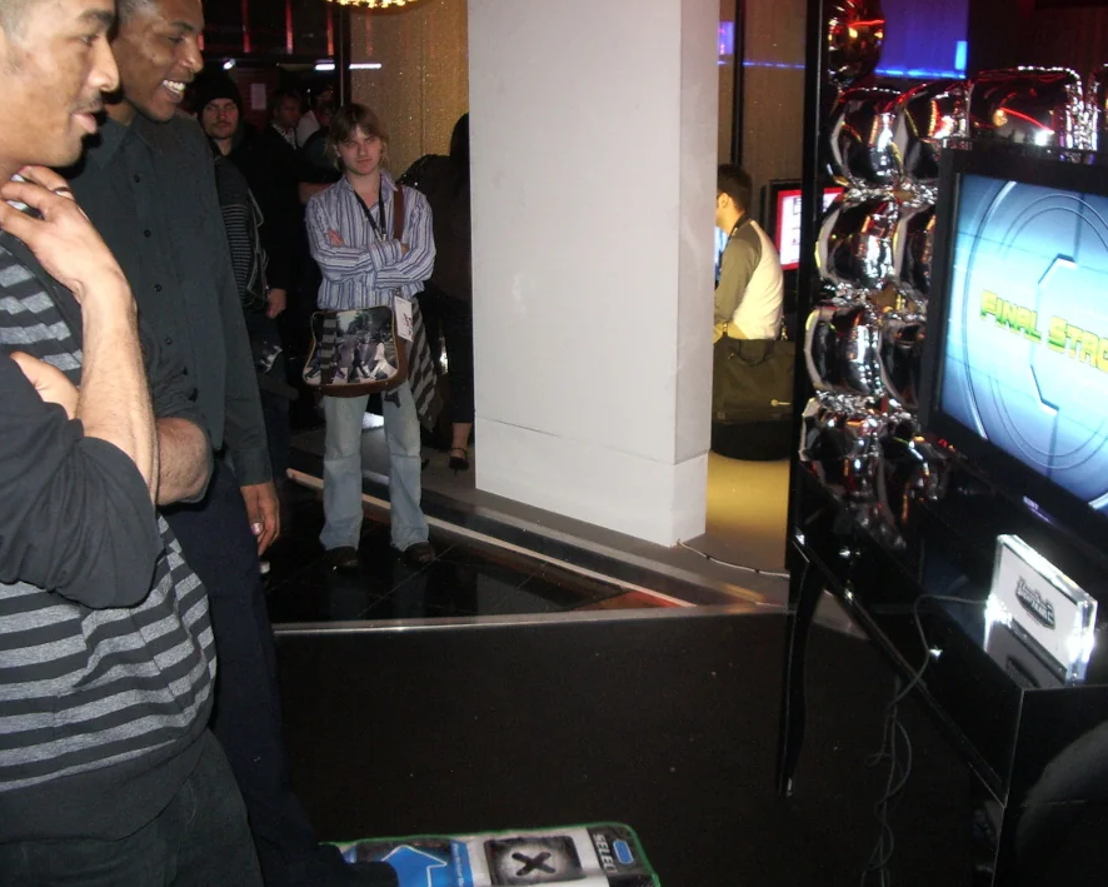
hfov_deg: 49.1
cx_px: 588
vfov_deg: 40.1
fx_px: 1213
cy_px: 438
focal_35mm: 37
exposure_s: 1/15
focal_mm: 5.8
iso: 200
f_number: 2.6
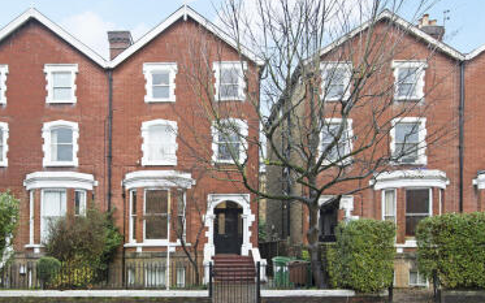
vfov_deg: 47.2
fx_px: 344
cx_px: 183
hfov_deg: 69.4
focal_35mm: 26
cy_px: 187
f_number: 8
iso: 200
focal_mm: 20
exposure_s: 1/15
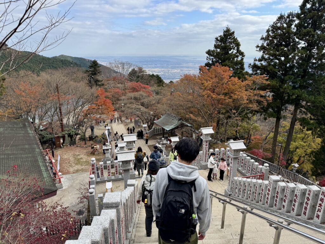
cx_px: 162
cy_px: 122
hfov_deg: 71.6
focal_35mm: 24
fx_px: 225
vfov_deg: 56.8
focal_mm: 6.76
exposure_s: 1/2105
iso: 80
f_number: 1.78
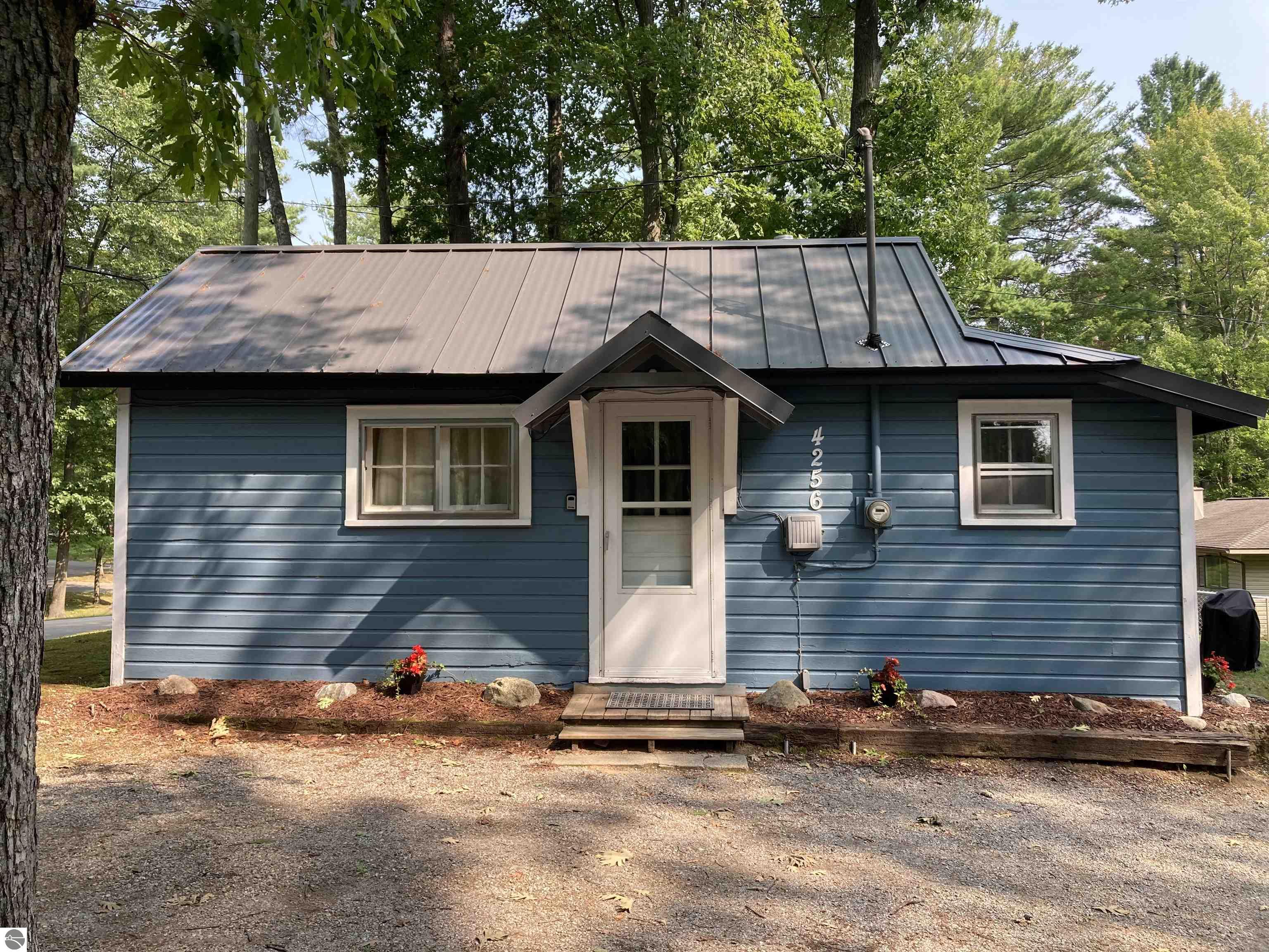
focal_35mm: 28
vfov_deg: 49.7
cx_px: 634
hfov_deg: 63.4
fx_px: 1026
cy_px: 476
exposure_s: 1/319
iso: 20
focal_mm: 3.99
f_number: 1.8
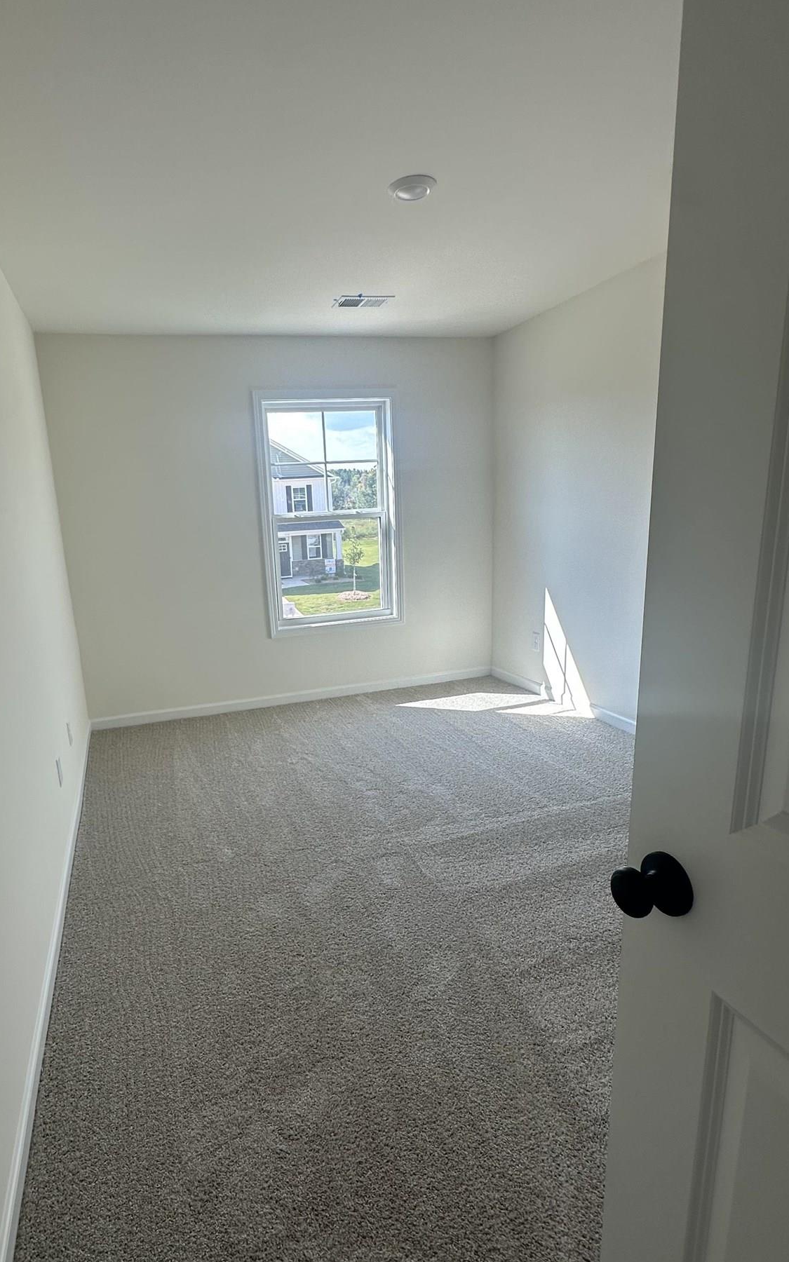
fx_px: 654
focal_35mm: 19
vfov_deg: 87.9
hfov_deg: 61.6
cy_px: 672
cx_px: 310
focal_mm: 2.22
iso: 40
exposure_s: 1/172
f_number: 2.2
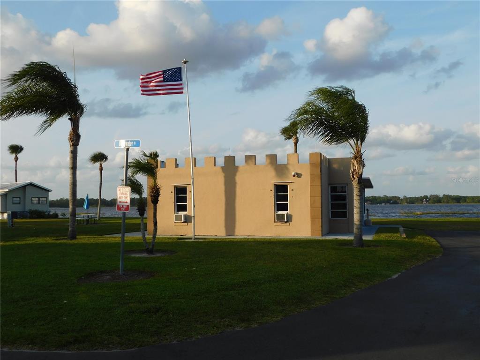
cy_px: 180
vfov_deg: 39.7
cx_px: 240
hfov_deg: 51.4
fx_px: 499
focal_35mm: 36
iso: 125
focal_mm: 6.3
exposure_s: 1/800
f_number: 3.5
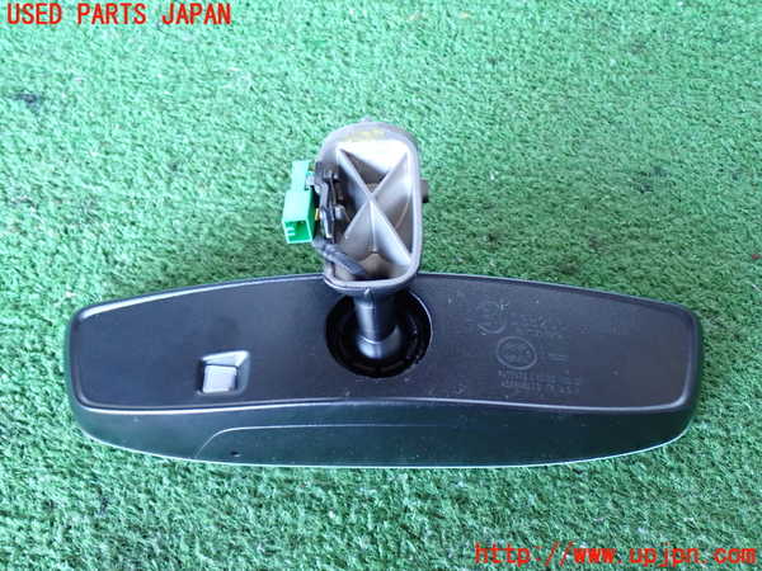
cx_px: 381
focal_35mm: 36
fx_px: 792
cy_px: 286
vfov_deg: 39.7
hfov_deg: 51.4
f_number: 2.5
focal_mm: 6.37
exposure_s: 1/30
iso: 800
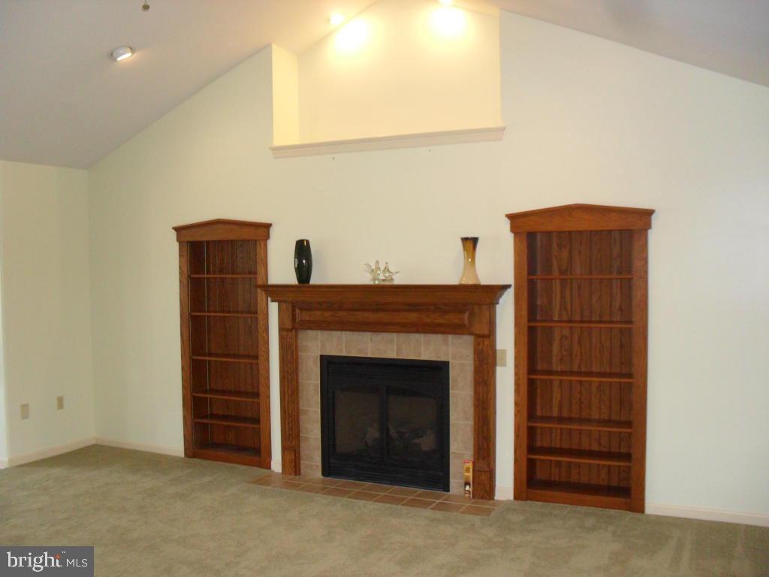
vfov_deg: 40.7
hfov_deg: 52.6
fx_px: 778
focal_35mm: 35
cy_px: 288
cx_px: 384
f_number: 3.2
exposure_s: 1/45
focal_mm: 6.3
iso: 240
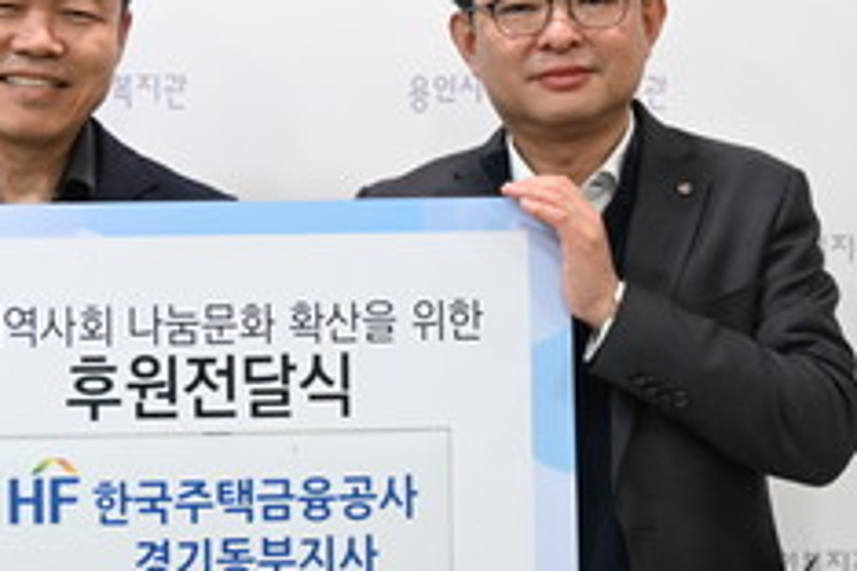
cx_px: 264
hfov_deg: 24.4
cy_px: 143
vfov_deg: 16.4
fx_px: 1967
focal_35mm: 83
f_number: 4
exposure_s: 1/125
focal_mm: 21.5
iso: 1600
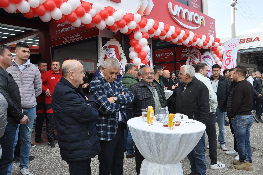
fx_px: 238
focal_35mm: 33
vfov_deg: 40.5
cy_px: 88
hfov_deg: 57.9
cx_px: 135
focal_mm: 21
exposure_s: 1/80
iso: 200
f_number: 9
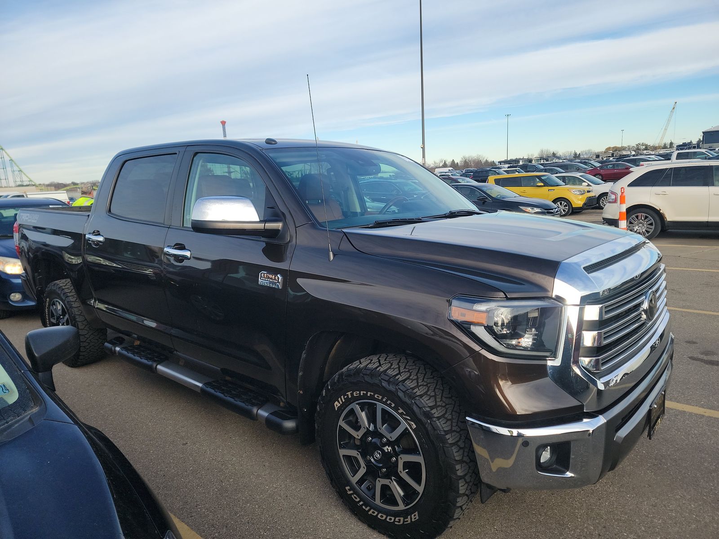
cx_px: 360
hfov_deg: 71.6
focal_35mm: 24
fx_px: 498
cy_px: 270
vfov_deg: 56.8
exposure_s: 1/354
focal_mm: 6.7
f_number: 1.8
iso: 50
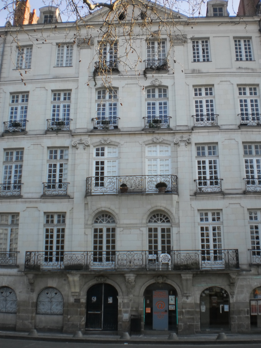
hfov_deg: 36.8
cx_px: 134
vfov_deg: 47.9
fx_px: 392
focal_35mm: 39
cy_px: 166
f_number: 3.1
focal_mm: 6.3
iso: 100
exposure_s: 1/400
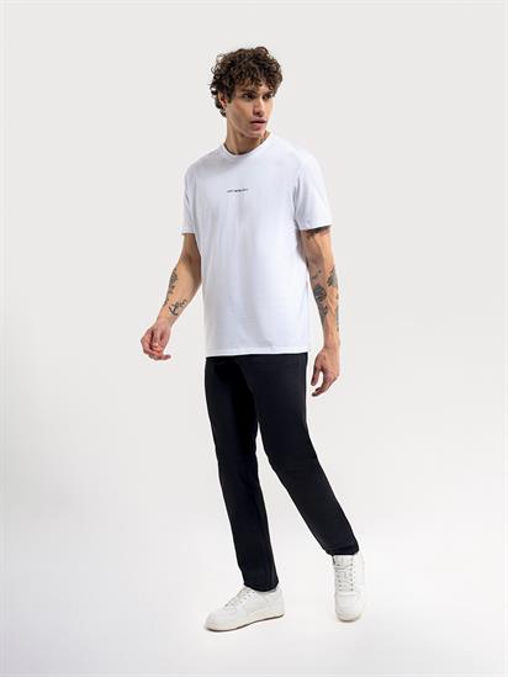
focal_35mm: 51
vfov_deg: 37.5
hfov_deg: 28.6
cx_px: 254
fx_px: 998
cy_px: 338
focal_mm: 64
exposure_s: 1/125
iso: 400
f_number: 10
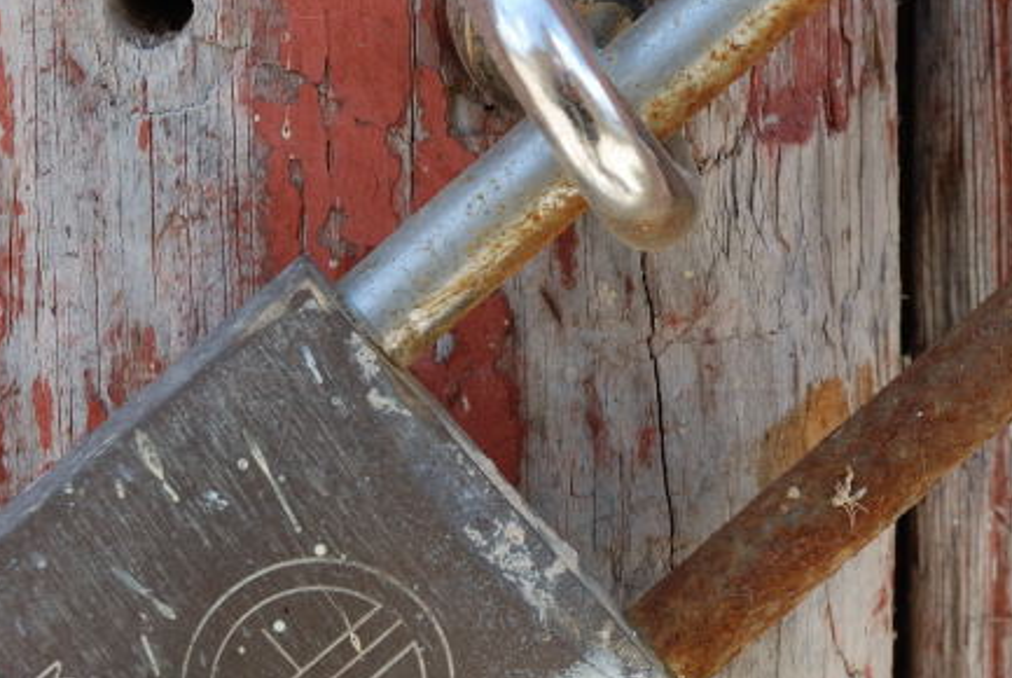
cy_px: 361
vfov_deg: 9.2
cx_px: 729
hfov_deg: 13.7
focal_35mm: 149
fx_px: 4194
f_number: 8
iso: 100
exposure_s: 1/100
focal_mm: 42
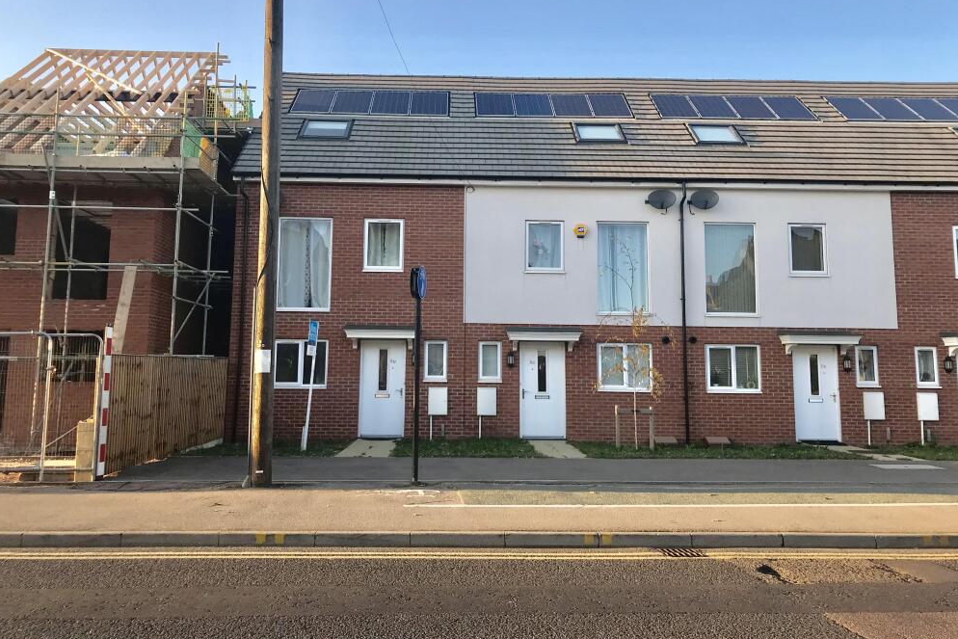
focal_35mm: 30
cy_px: 280
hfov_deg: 61.9
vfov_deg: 43.5
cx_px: 472
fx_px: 798
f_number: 1.8
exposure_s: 1/447
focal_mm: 3.99
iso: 20
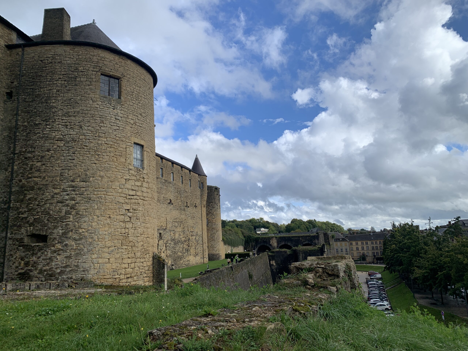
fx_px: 352
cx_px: 234
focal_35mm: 26
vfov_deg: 53.1
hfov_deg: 67.3
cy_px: 176
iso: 25
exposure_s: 1/2208
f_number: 1.8
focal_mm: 4.25
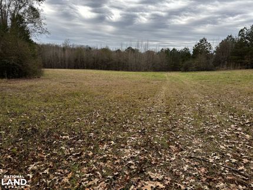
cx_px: 126
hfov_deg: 67.3
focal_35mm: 26
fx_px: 190
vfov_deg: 53.1
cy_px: 95
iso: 50
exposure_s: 1/742
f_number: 1.6
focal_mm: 5.96
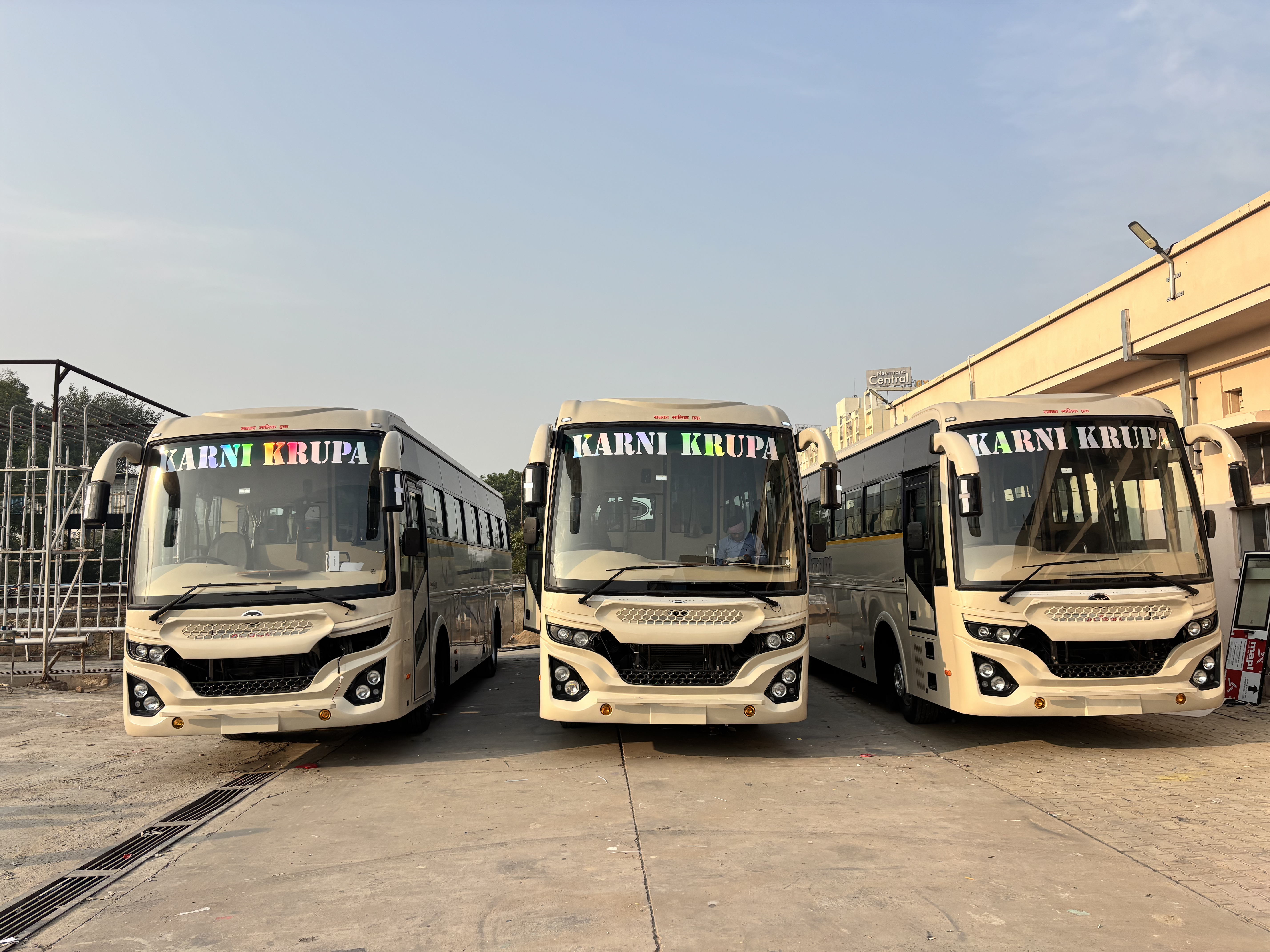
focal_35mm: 26
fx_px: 954
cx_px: 635
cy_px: 476
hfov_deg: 67.3
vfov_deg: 53.1
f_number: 1.6
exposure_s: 1/2151
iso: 50
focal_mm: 5.96
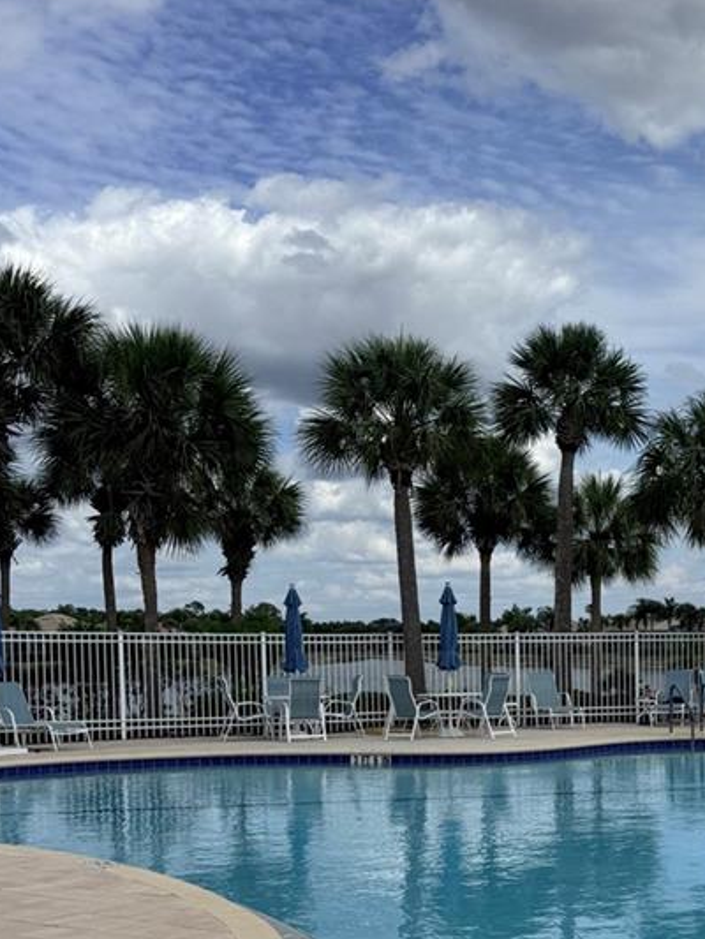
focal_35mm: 54
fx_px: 1466
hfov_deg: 26.3
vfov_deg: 34.6
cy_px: 731
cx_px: 612
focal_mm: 6.76
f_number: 1.78
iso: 80
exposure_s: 1/9091
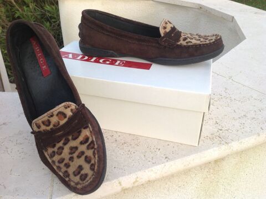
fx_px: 269
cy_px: 100
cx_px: 133
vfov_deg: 40.6
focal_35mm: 35
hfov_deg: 52.7
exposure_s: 1/373
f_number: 2.4
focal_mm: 4.28
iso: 50
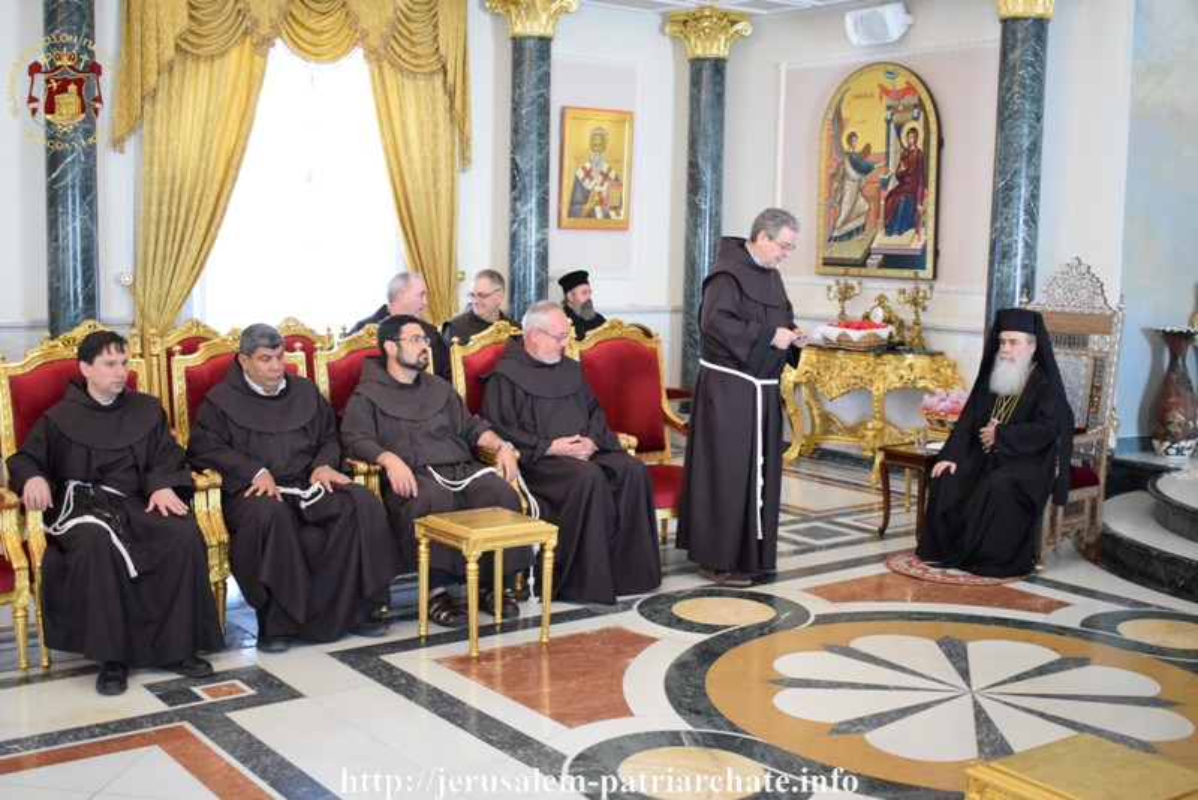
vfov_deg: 33.0
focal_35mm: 40
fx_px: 1348
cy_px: 400
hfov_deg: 47.9
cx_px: 599
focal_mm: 27
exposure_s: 1/100
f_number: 4
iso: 4000
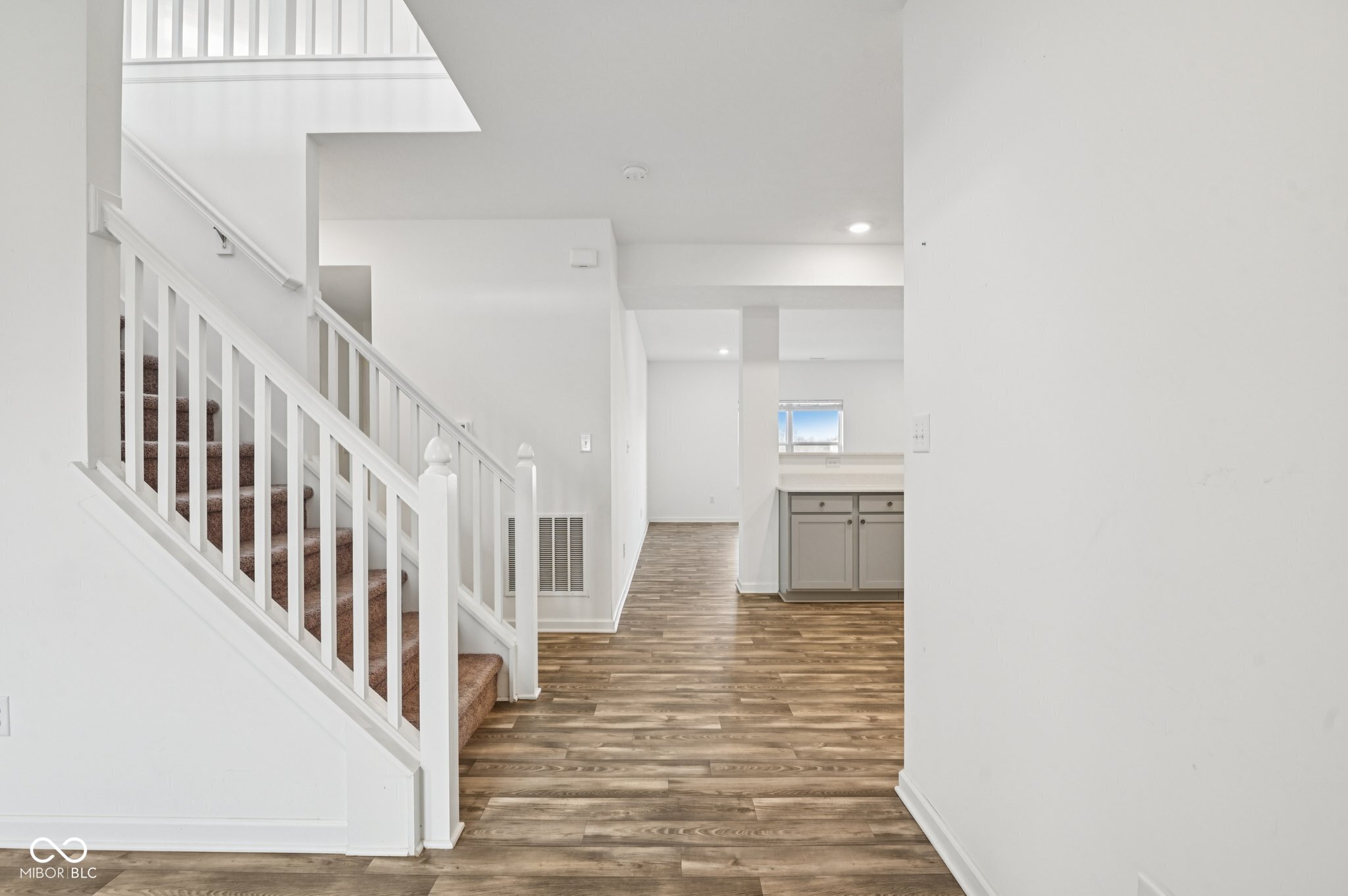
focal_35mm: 16
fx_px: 599
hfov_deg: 96.8
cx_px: 674
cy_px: 448
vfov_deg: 73.7
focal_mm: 16
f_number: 8
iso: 220
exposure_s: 1/15
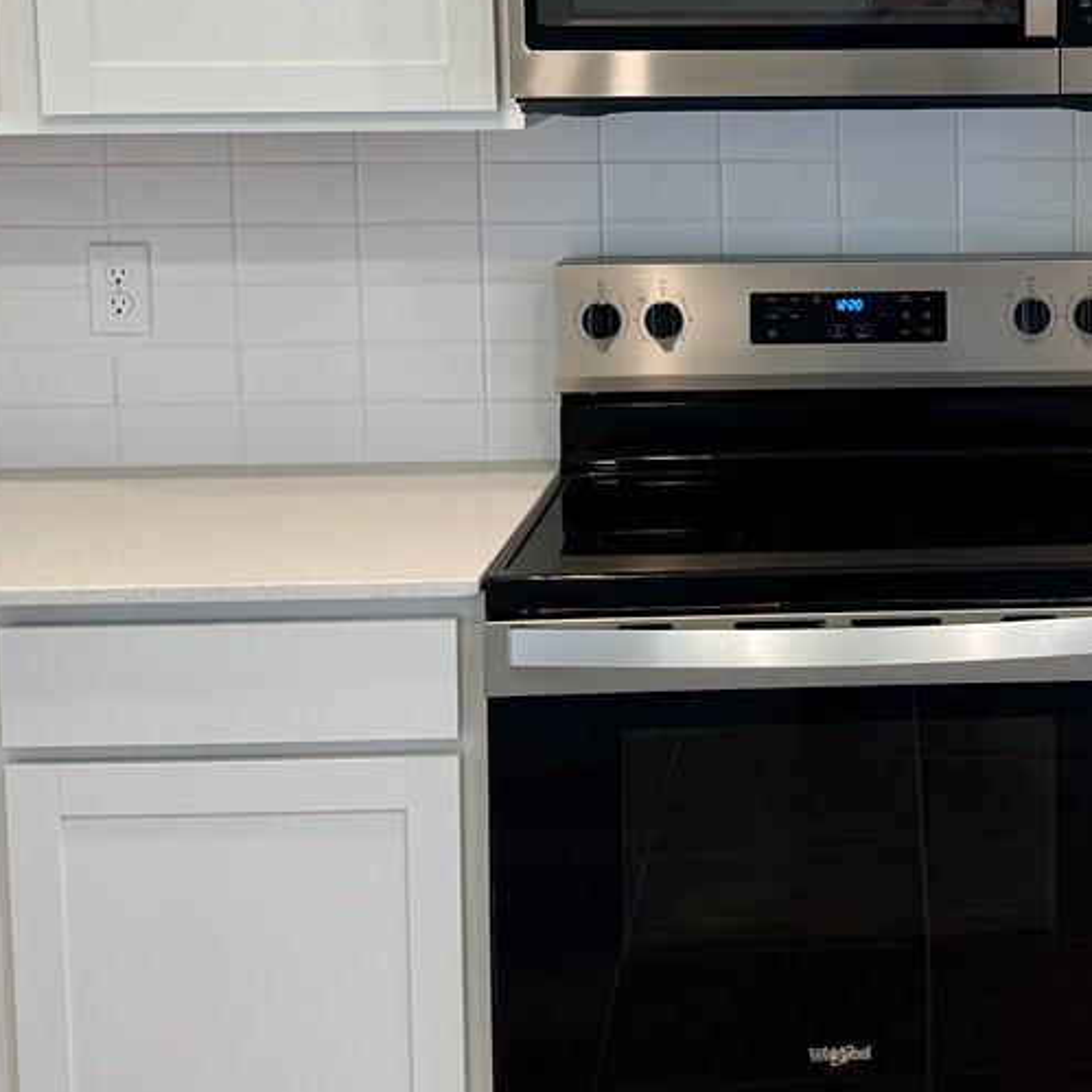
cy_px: 199
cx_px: 1035
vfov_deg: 24.9
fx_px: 2427
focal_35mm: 68
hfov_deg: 24.4
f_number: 1.78
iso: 125
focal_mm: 6.76
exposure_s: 1/120
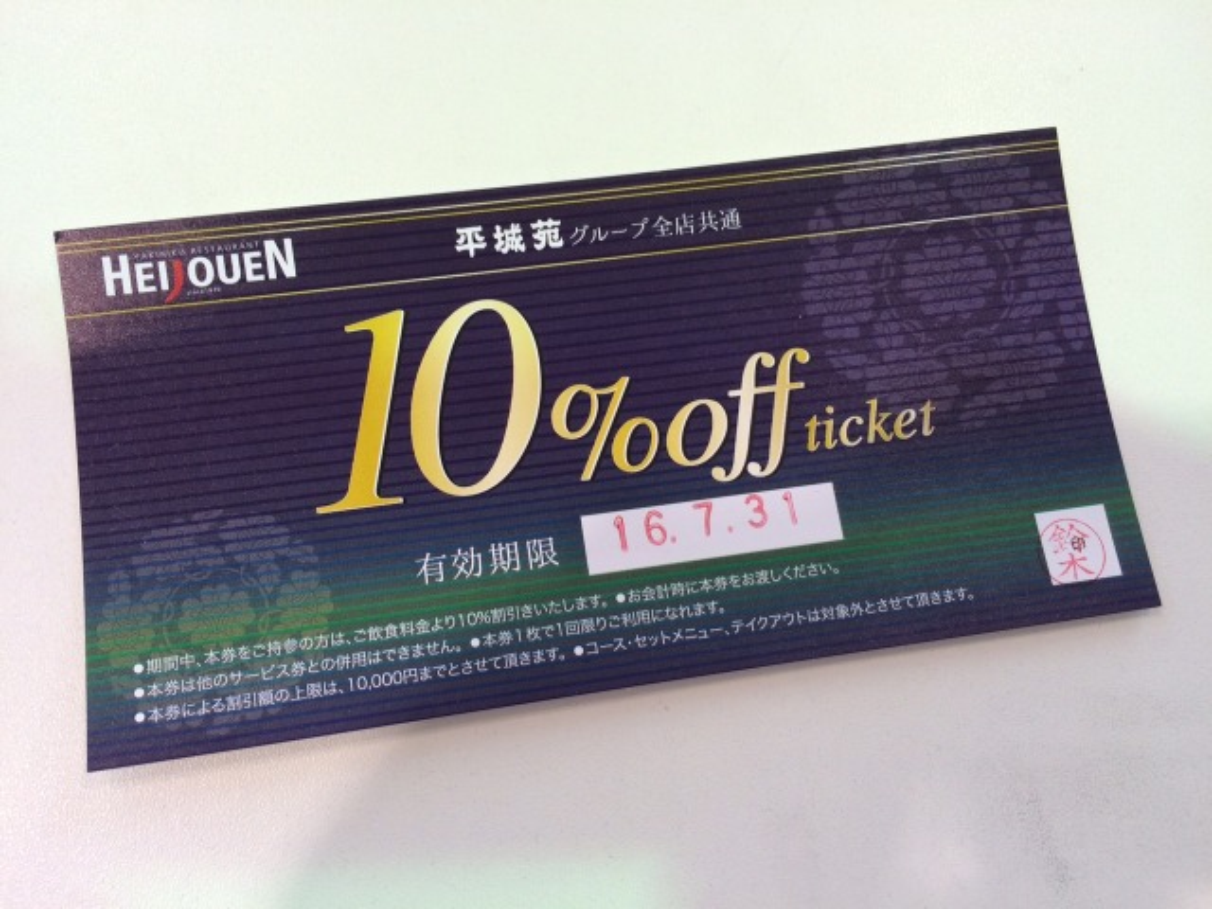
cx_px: 606
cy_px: 454
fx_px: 1015
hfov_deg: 61.7
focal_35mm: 29
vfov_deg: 48.2
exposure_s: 1/33
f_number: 2.2
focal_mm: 4.15
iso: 32
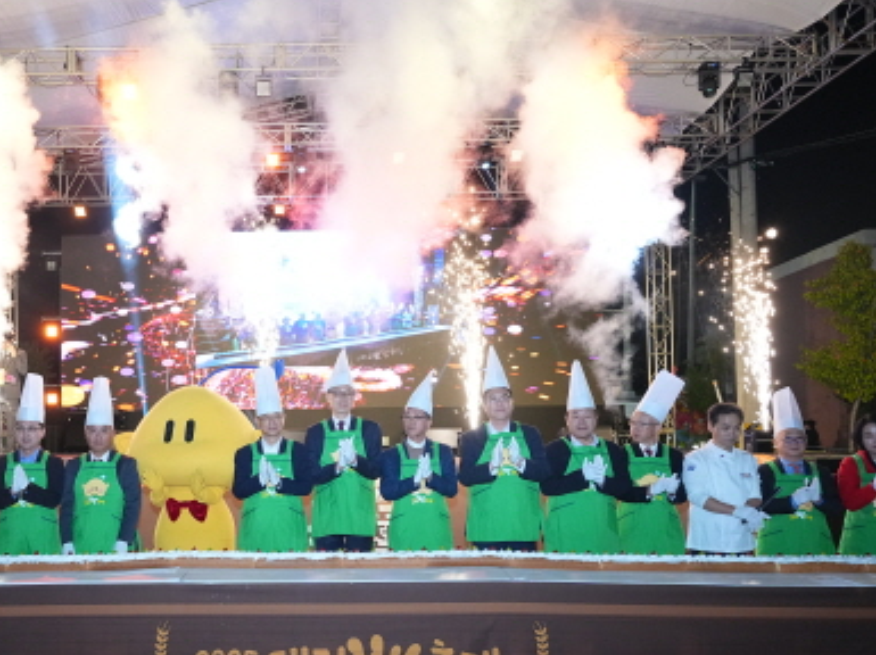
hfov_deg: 54.2
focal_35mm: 33
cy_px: 421
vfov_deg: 42.5
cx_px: 284
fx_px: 834
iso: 5000
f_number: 5
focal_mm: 22
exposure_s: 1/160
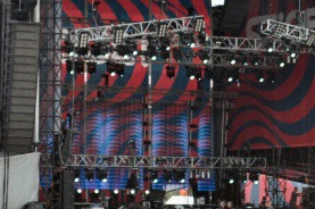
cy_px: 79
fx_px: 2084
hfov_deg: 8.6
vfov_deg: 5.7
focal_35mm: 238
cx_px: 210
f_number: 5.6
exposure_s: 1/640
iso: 400
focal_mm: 55
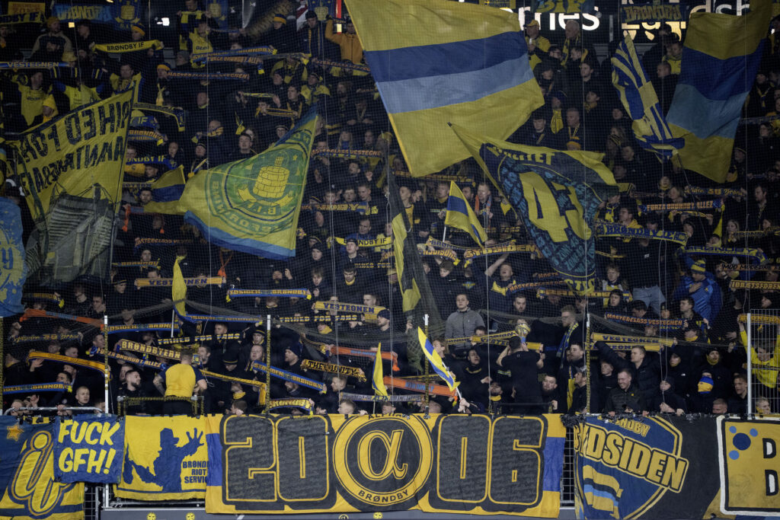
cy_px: 260
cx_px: 390
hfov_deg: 5.2
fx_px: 8667
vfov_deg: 3.4
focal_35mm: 400
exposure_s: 1/640
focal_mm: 400
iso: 2500
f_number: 2.8
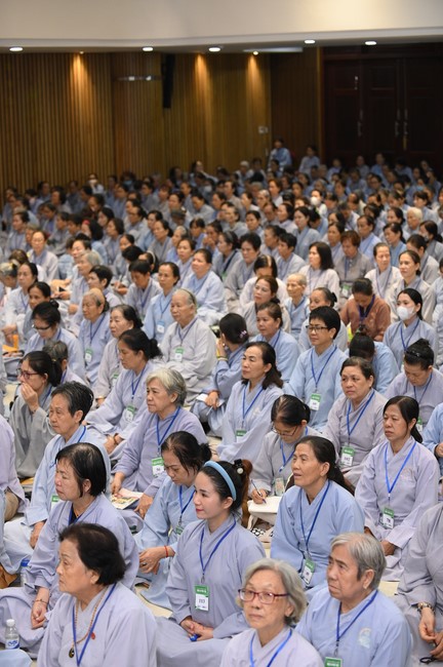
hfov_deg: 19.4
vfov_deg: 28.9
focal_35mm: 70
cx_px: 222
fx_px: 1295
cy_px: 334
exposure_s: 1/160
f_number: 3.5
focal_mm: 70
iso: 2000
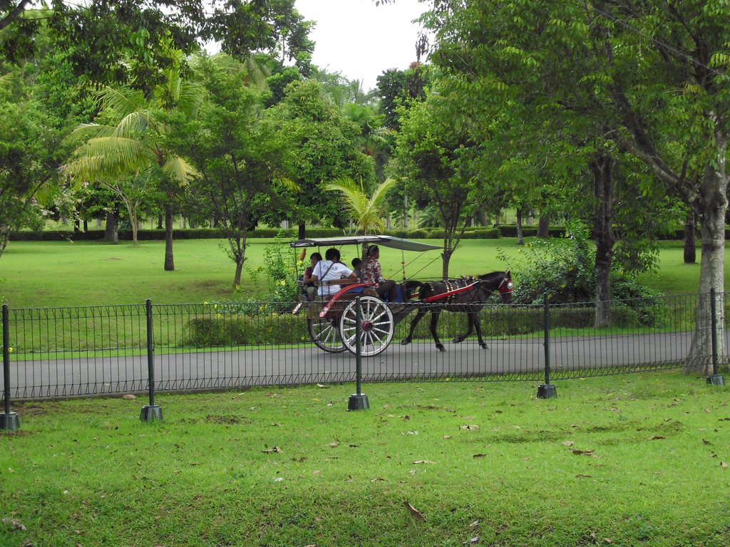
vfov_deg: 18.9
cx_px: 365
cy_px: 274
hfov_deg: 25.0
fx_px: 1645
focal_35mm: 78
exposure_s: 1/200
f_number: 4.2
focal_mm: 12.8
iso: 100
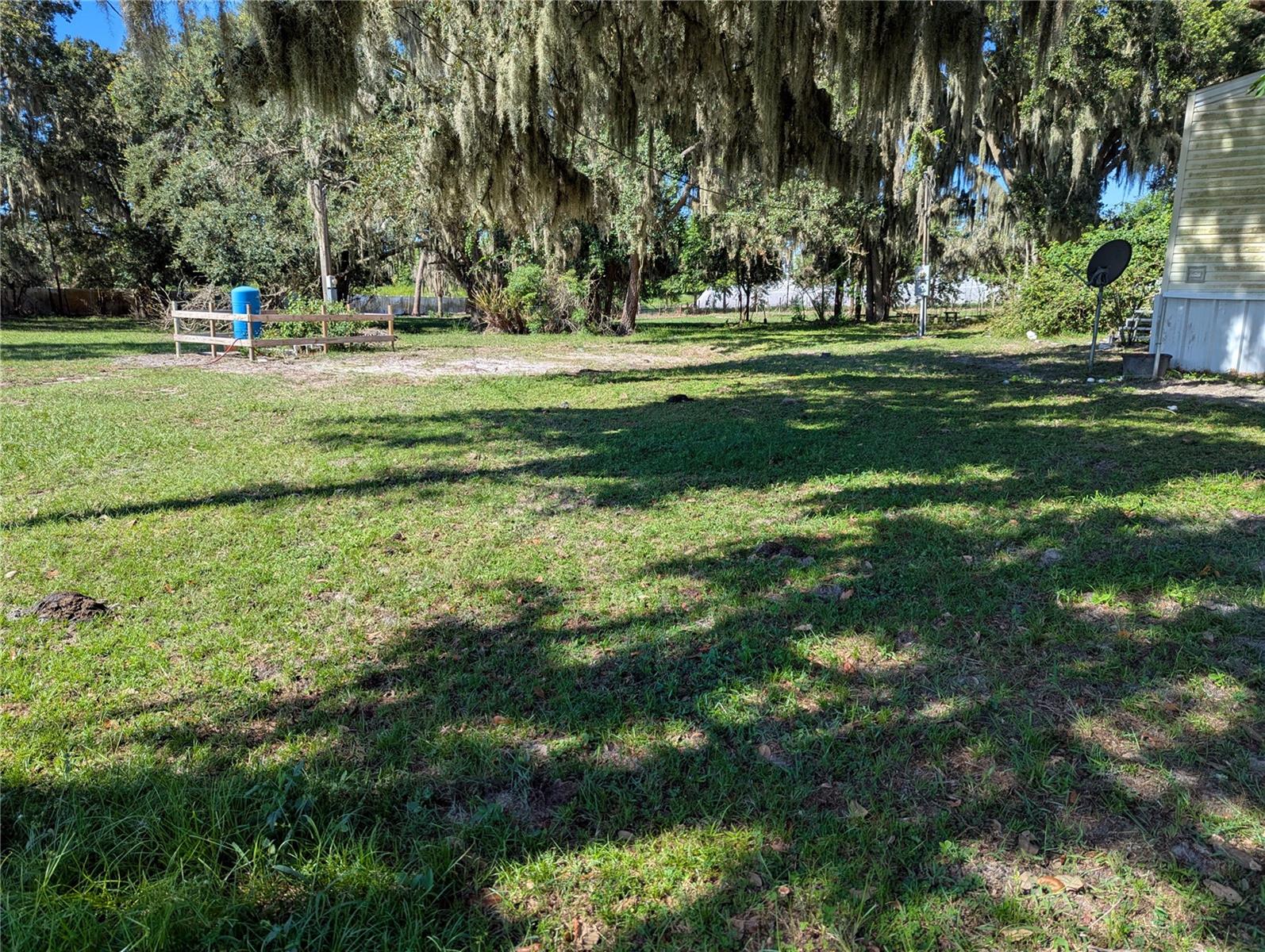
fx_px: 878
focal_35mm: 24
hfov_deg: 71.5
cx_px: 632
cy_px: 476
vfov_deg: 56.9
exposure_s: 1/960
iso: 39
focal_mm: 6.81
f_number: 1.85
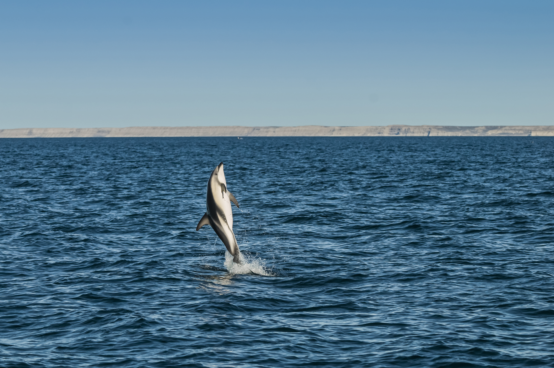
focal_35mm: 165
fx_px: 2536
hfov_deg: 12.5
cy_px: 184
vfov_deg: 8.3
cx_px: 277
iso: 640
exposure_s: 1/2000
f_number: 7.1
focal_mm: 110
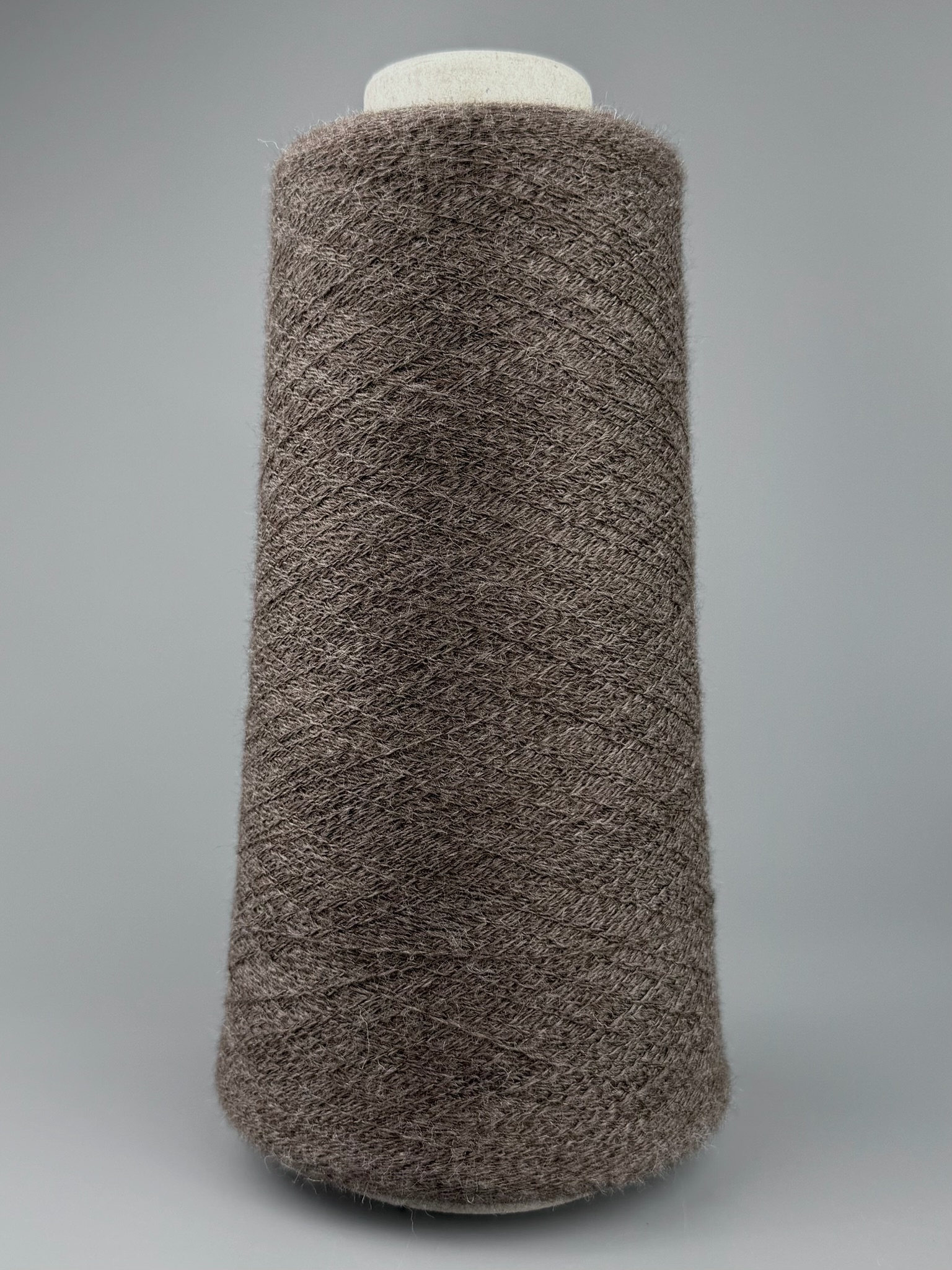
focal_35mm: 24
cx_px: 476
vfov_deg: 71.6
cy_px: 635
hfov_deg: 56.8
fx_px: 880
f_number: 1.78
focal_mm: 6.76
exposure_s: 1/504
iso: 80
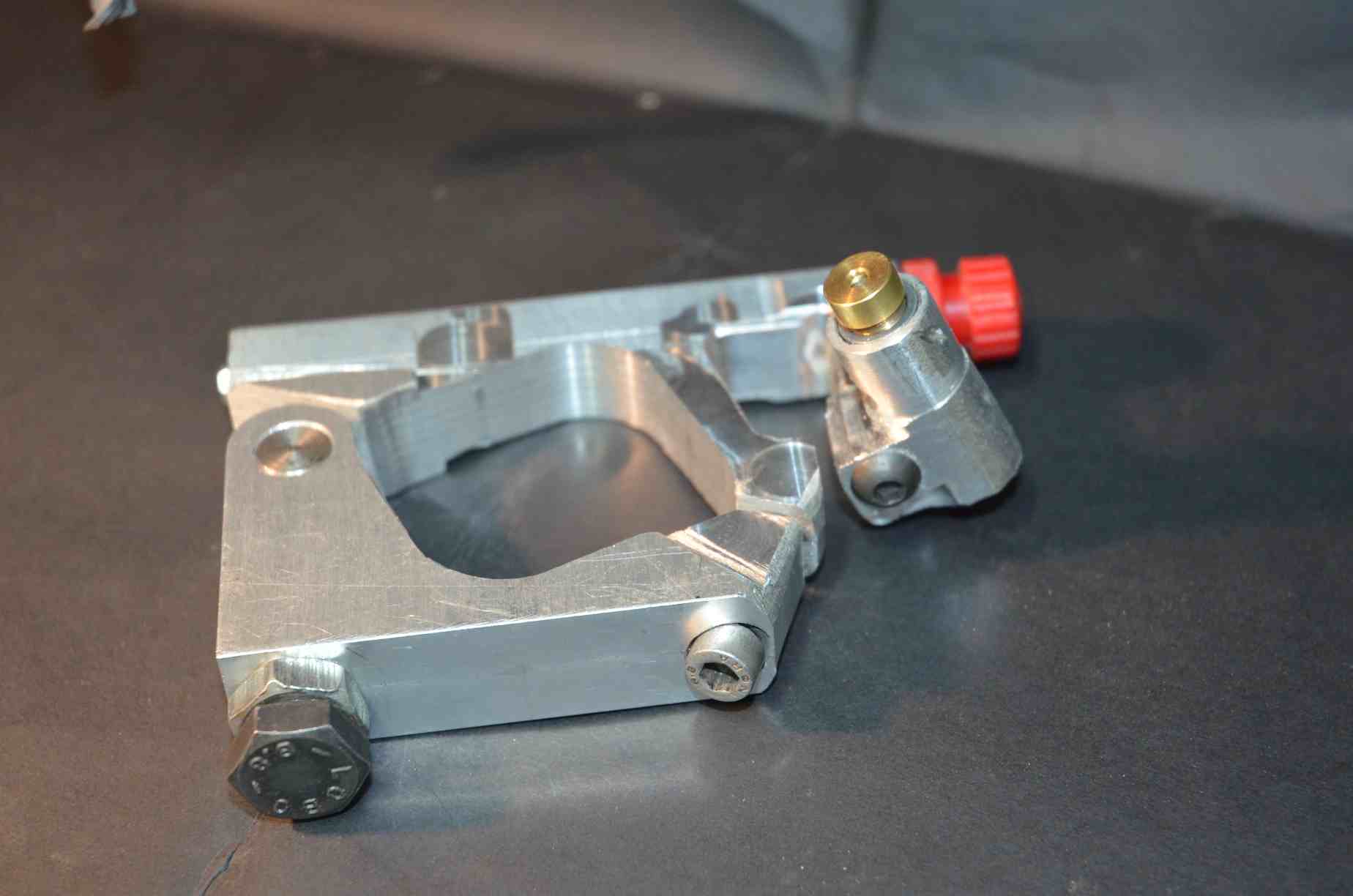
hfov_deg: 27.0
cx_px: 676
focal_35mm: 75
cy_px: 448
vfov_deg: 18.1
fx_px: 2813
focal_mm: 50
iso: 1250
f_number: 4.5
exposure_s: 1/60
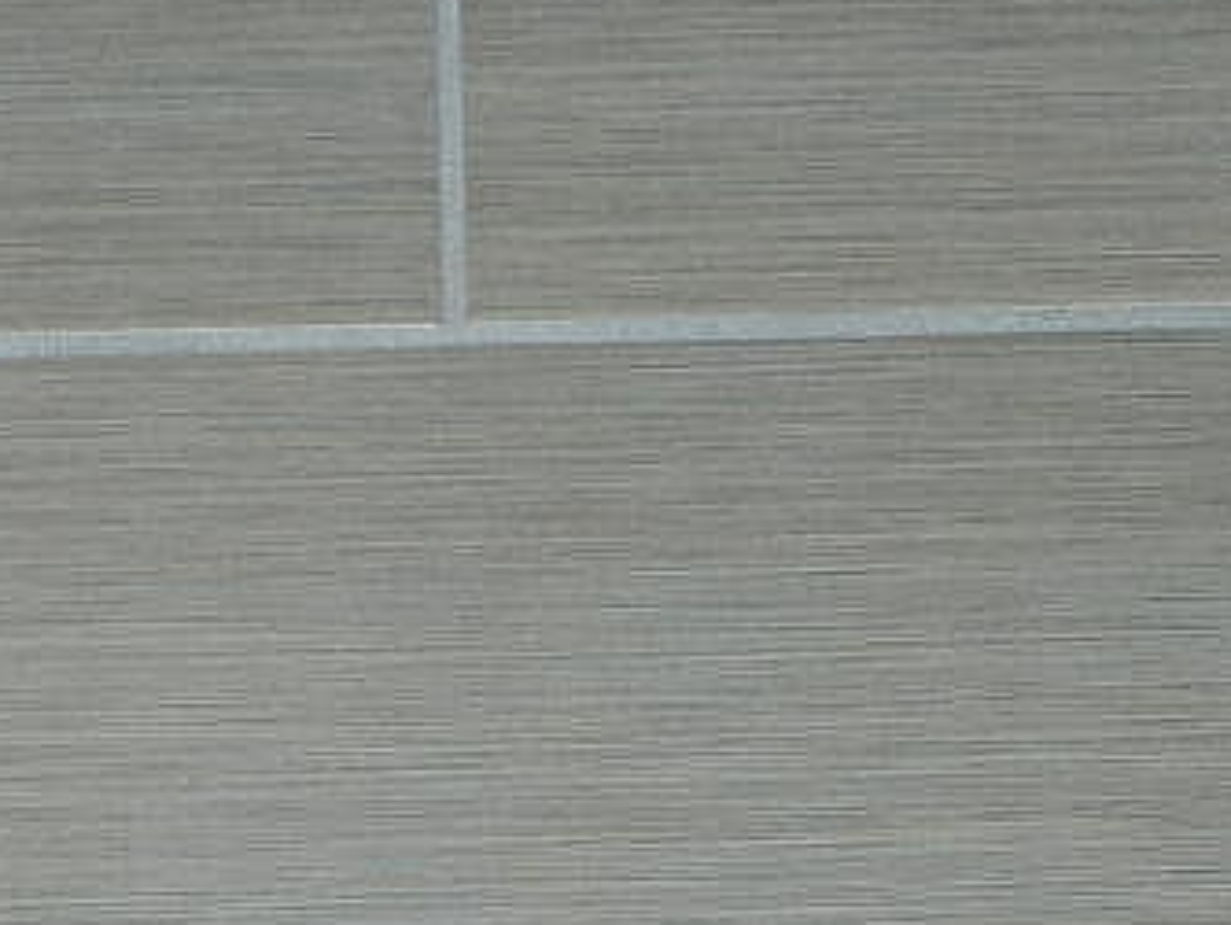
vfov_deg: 10.2
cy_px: 1065
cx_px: 601
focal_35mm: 144
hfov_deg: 13.7
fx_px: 5125
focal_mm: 8.4
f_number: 3.6
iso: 200
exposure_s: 1/30
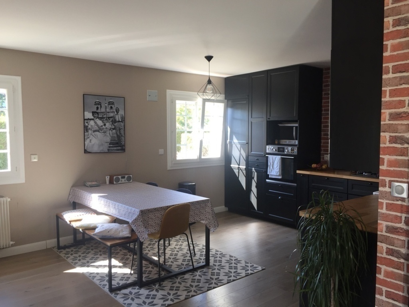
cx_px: 204
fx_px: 343
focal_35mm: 29
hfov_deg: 61.7
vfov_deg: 48.2
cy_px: 154
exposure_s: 1/50
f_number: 2.2
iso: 40
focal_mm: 4.15
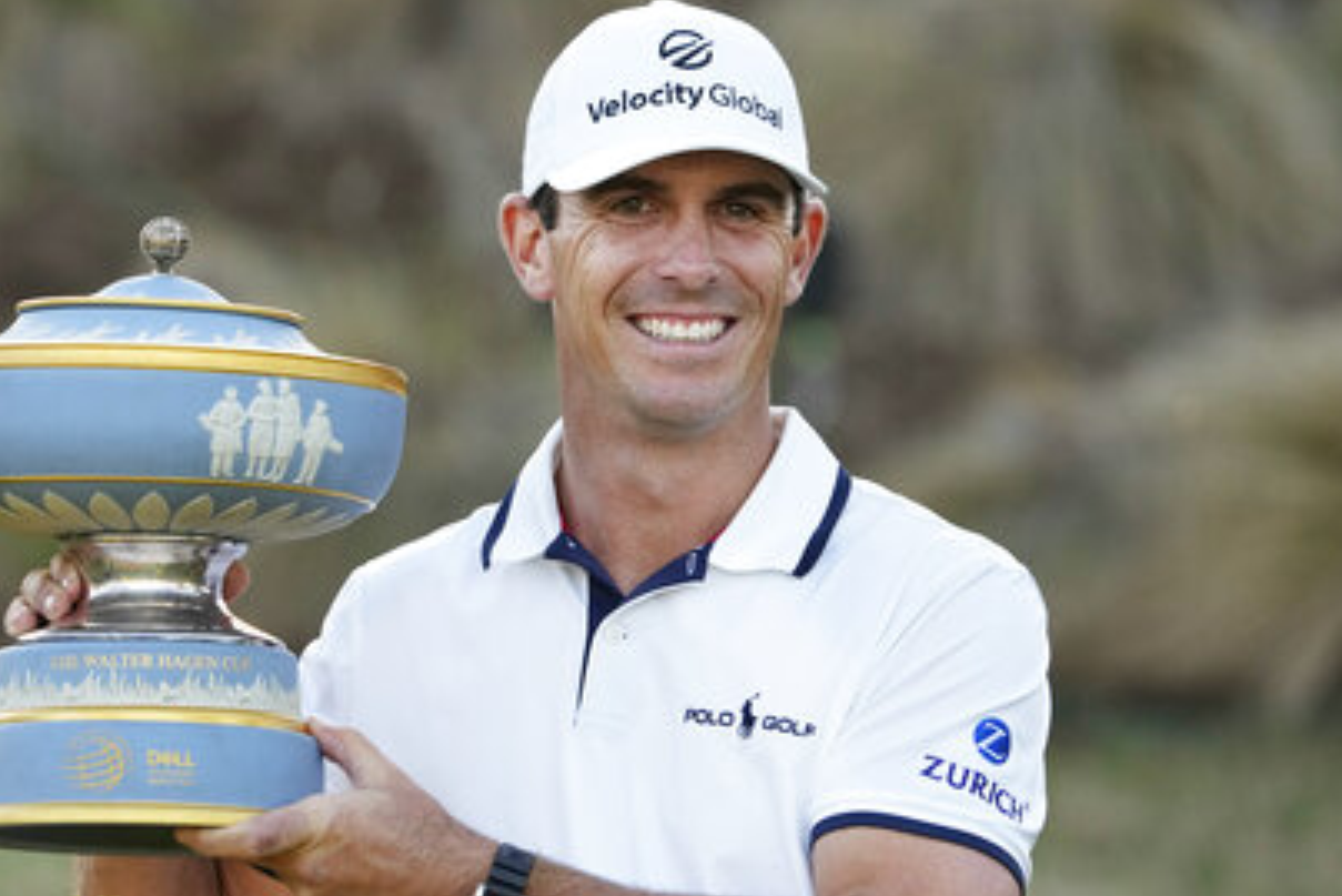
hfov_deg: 4.4
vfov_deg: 2.9
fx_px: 17563
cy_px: 505
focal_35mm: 471
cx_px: 556
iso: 800
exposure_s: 1/800
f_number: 6.3
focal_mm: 371
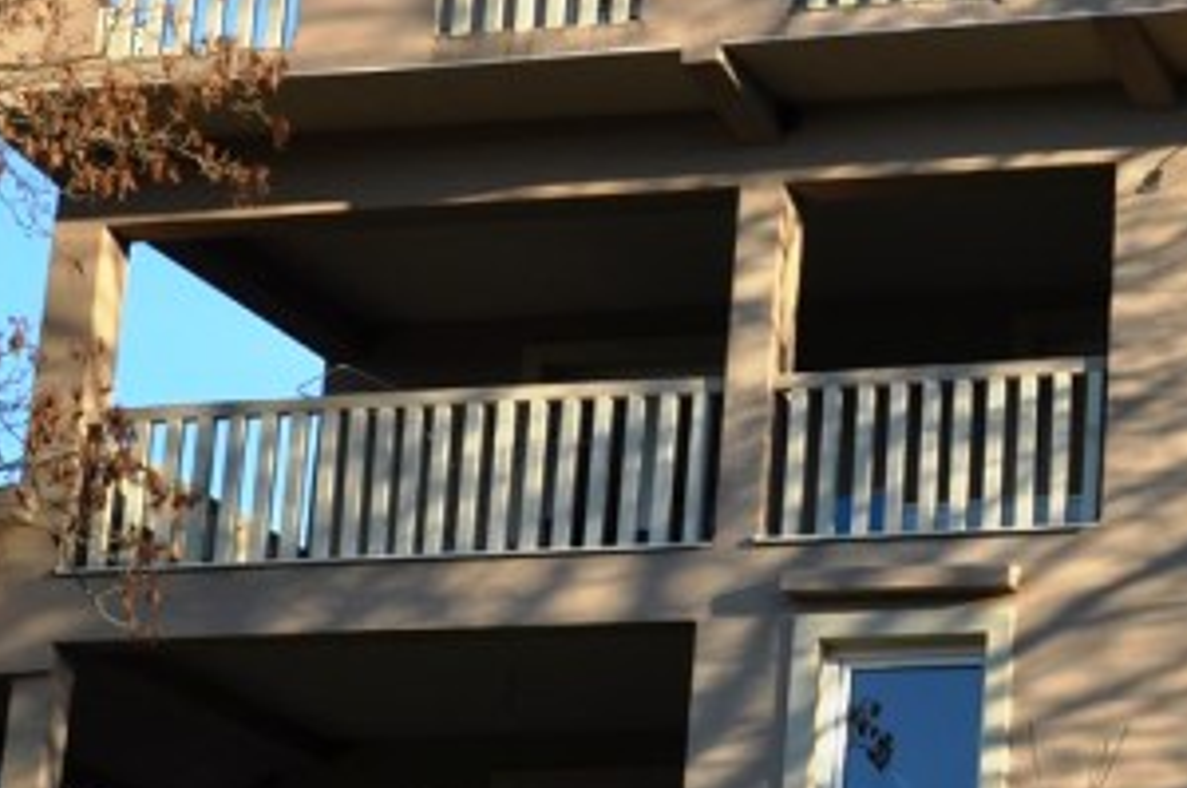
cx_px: 1250
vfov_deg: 10.0
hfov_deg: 14.8
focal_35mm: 136
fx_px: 4477
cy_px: 279
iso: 200
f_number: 8
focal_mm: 34
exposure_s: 1/250
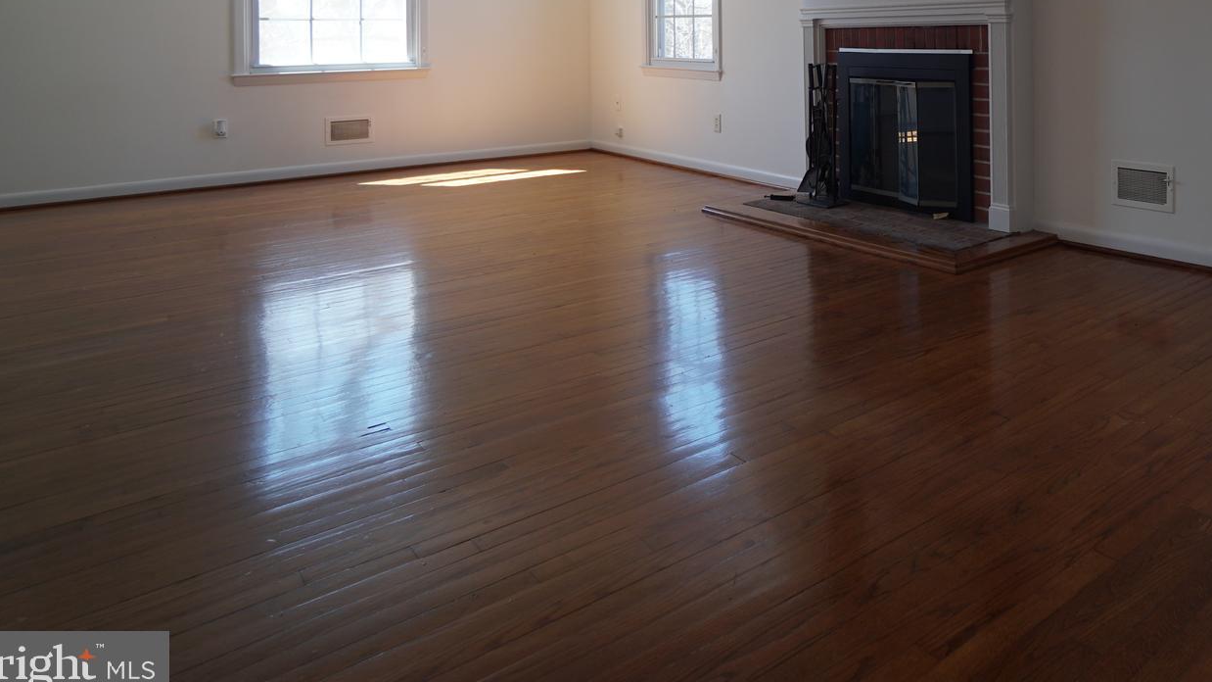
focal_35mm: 26
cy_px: 34
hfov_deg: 65.9
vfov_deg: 40.1
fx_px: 835
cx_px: 955
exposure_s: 1/60
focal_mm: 10
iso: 160
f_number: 4
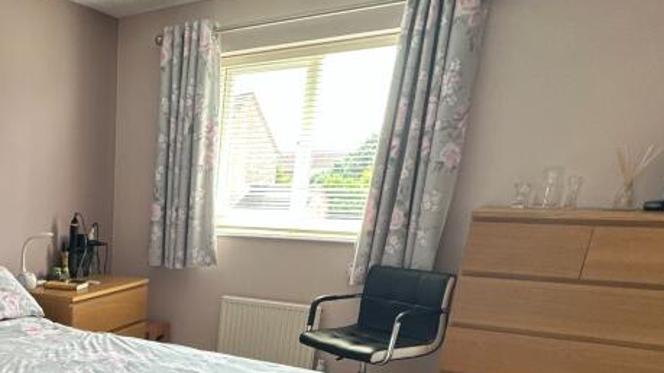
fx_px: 599
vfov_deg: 31.6
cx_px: 45
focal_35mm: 34
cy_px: 385
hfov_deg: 50.3
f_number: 2.2
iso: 100
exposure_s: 1/100
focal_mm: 2.22
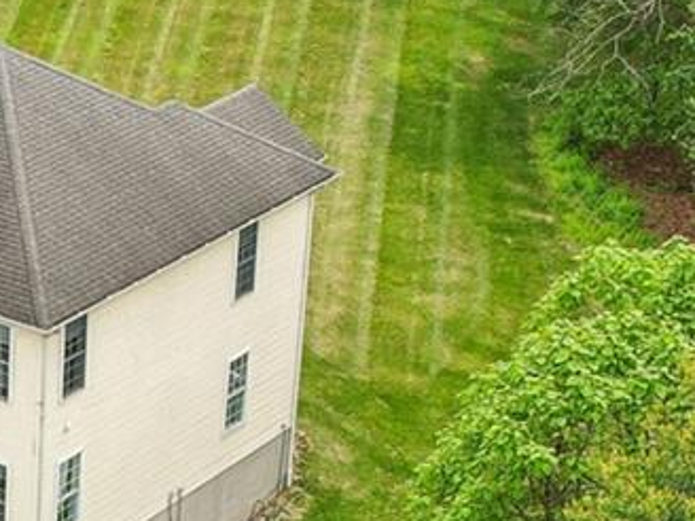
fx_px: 2650
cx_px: -117
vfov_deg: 11.1
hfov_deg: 14.5
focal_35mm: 132
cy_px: 520
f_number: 2.8
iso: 100
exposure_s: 1/640
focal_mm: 8.4
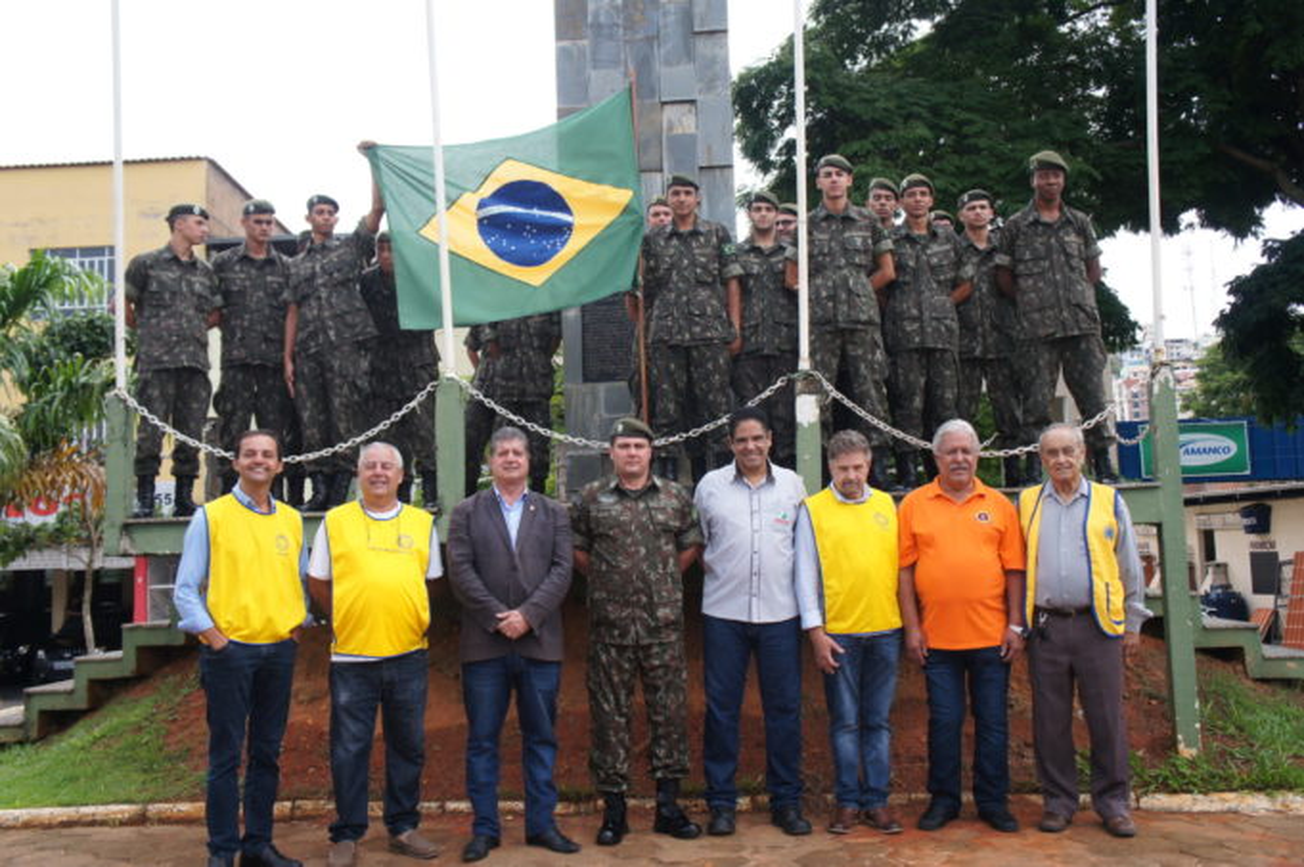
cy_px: 434
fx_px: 1249
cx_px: 652
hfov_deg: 55.1
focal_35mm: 34
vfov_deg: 38.3
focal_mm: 23
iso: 200
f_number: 5.6
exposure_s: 1/320
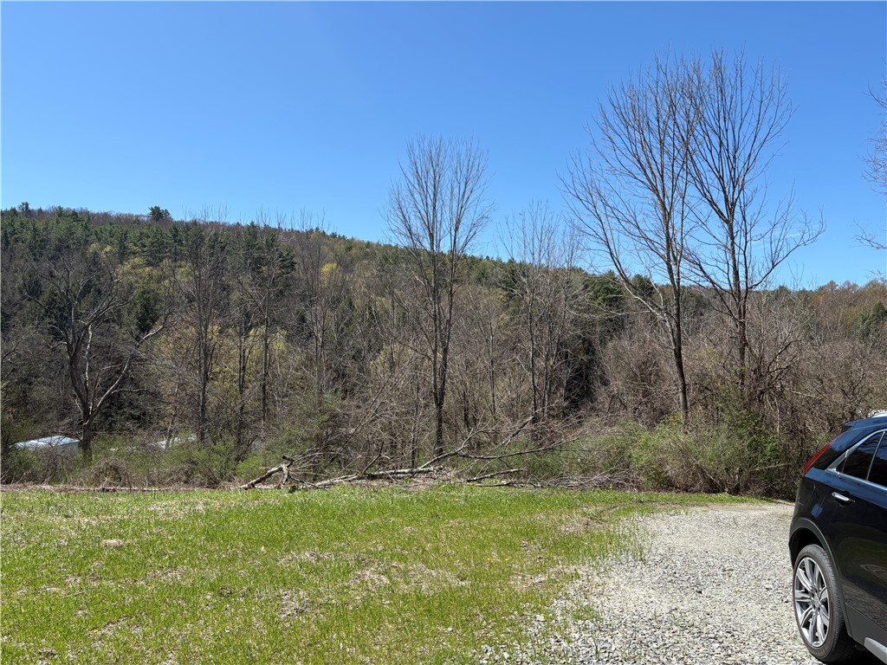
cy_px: 332
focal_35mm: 26
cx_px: 444
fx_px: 666
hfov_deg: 67.3
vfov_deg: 53.1
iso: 50
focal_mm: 5.96
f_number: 1.6
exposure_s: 1/2451
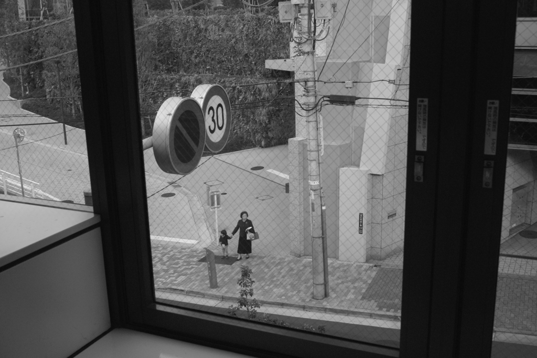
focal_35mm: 41
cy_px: 179
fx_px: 611
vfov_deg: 32.6
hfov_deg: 47.4
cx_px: 268
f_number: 7.1
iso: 400
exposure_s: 1/250
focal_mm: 24.2
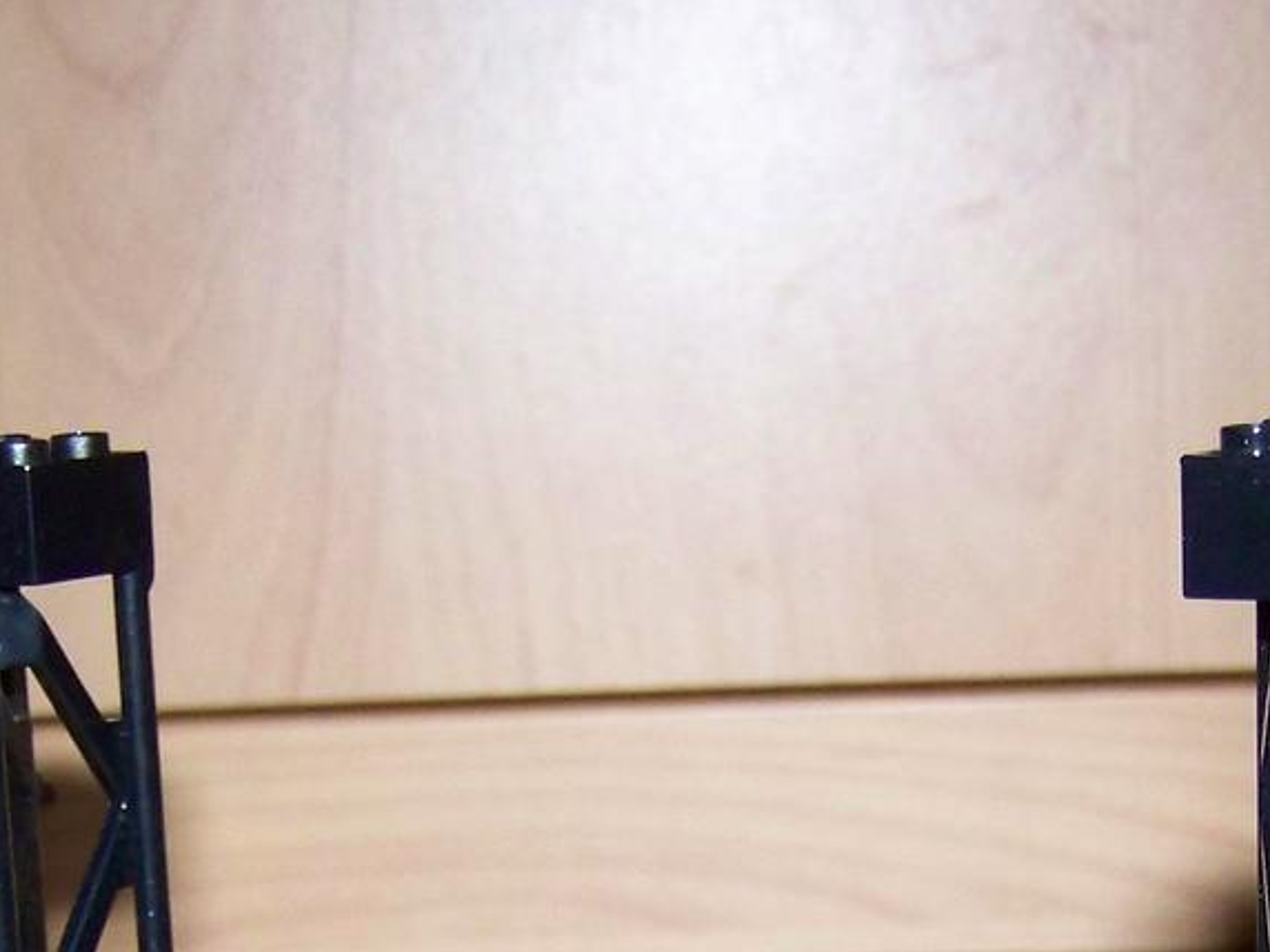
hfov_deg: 19.3
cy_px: 1274
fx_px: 3742
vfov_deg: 13.9
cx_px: 653
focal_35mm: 102
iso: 200
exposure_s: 1/30
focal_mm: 6.3
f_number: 2.8
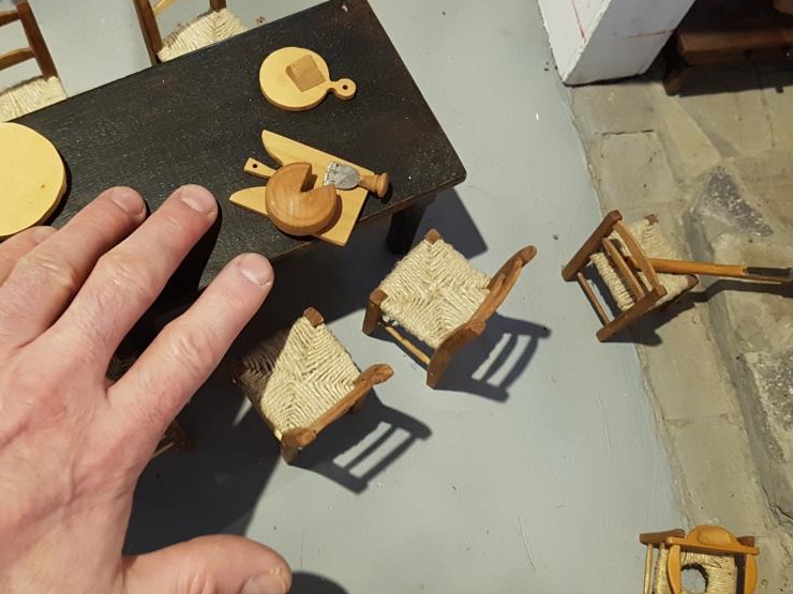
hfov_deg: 51.3
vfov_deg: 39.7
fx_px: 825
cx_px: 370
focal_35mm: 36
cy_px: 286
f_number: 1.7
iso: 200
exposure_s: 1/10
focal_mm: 4.2
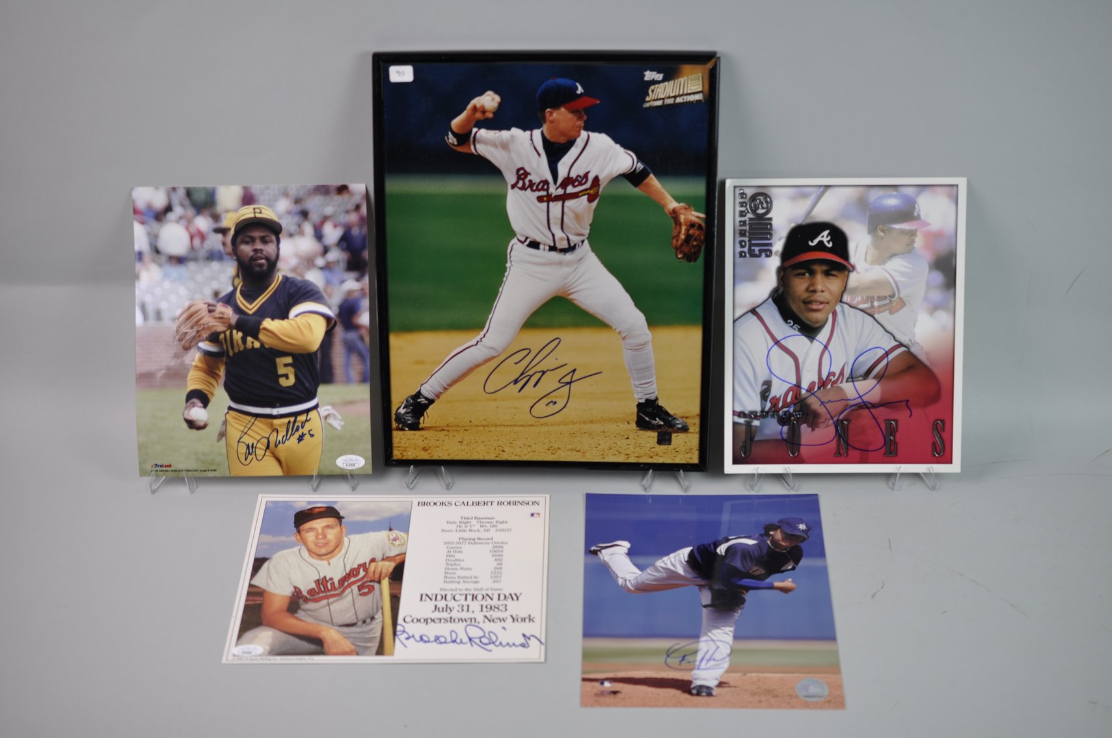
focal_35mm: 60
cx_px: 556
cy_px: 369
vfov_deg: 22.6
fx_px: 1851
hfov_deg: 33.4
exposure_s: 1/40
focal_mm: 40
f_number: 3.2
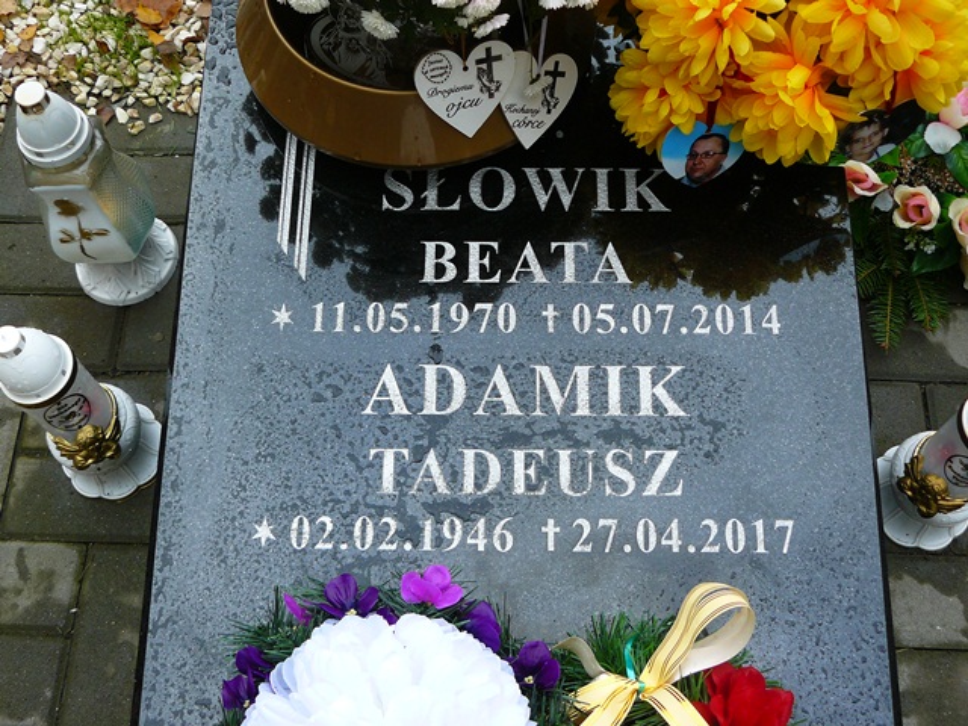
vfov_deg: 35.1
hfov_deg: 45.8
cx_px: 484
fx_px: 1147
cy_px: 363
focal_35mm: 41
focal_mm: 6.9
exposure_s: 1/100
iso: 100
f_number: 3.2
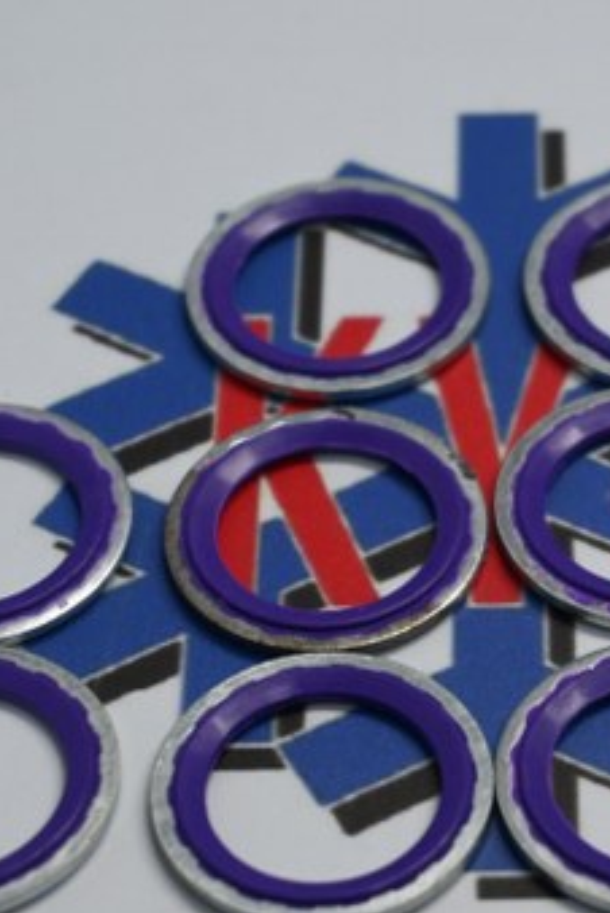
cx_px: 499
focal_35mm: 133
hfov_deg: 10.3
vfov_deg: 15.4
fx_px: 3373
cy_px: 538
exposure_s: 1/125
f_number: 6.3
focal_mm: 50
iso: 1400
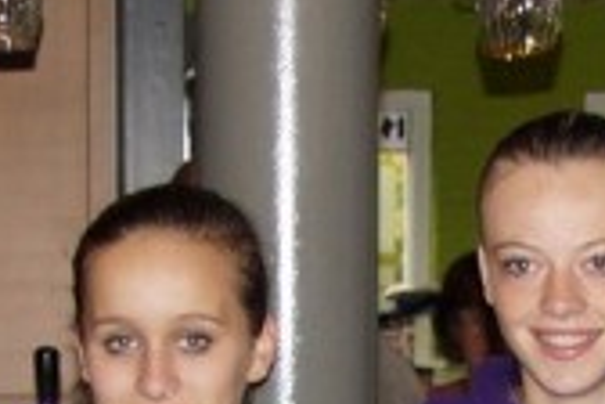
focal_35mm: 185
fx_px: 3109
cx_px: 587
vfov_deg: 7.0
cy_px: 1003
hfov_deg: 11.0
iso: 320
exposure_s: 1/60
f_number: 3.5
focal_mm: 18
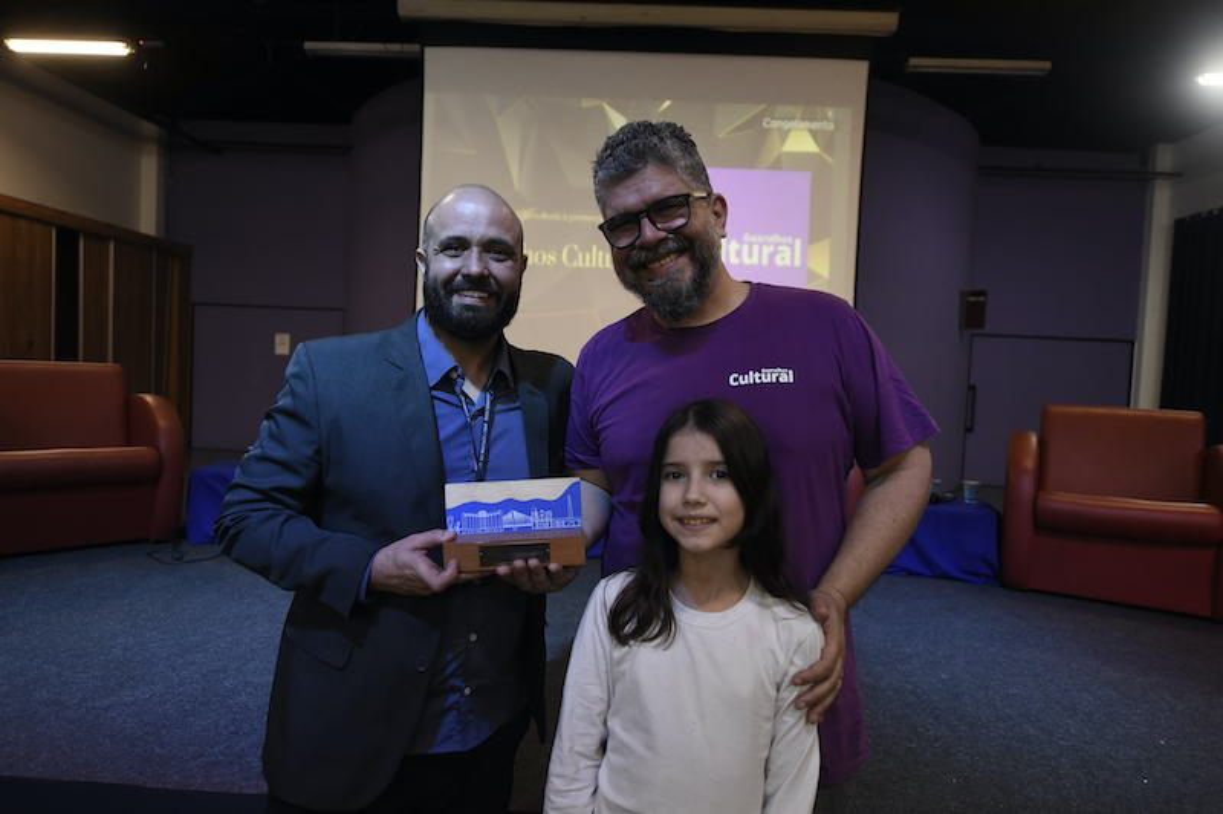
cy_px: 407
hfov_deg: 76.1
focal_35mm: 23
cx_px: 612
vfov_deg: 55.0
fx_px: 781
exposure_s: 1/320
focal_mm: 23
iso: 5000
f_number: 2.8
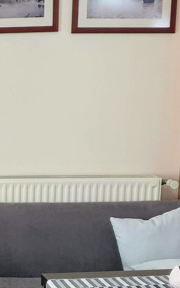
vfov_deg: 22.6
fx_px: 714
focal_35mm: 91
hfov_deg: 13.3
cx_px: -113
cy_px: 204
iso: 250
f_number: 1.5
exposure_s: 1/50
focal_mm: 4.3
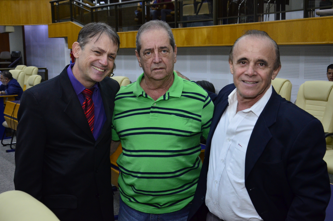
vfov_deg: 28.0
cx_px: 166
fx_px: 443
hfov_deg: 41.2
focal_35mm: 48
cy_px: 110
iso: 2000
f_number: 5.6
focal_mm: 32
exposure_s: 1/125
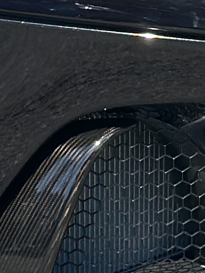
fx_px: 2802
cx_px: 243
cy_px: -111
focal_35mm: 355
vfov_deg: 5.5
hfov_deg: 4.2
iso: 80
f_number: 1.78
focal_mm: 6.86
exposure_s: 1/1815
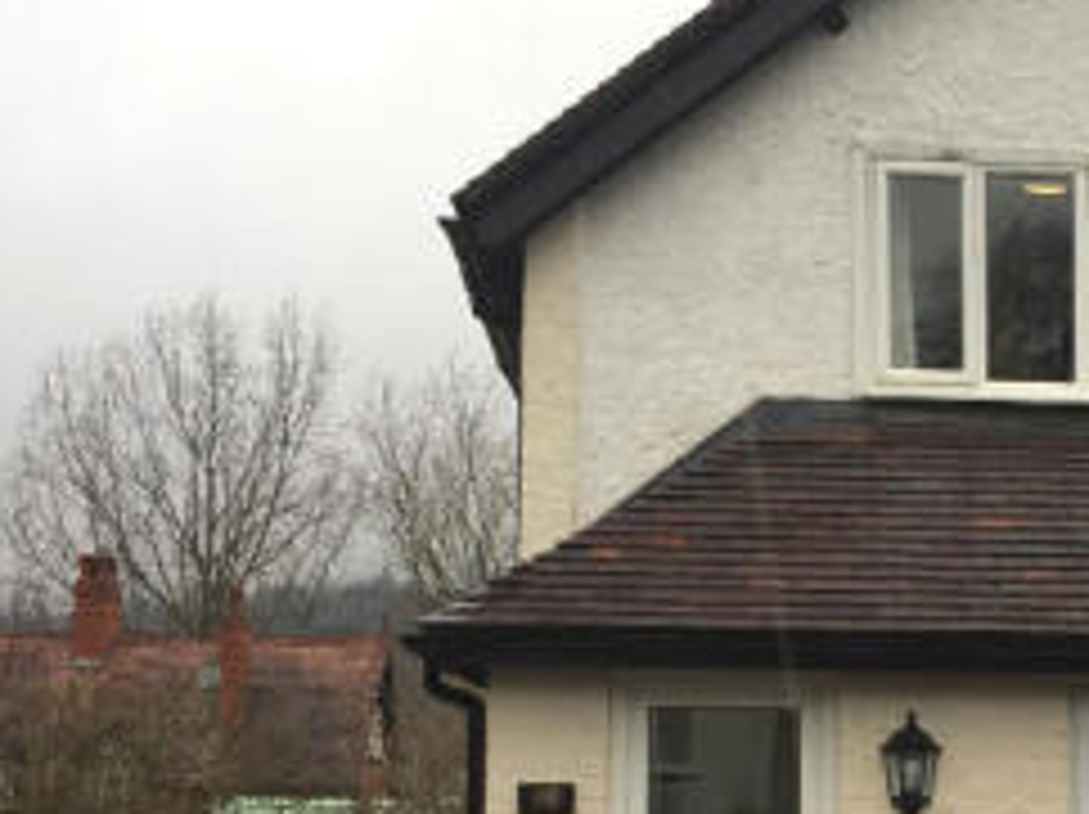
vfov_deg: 20.7
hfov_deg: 26.7
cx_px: 1010
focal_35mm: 70
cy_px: 663
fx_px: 2200
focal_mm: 4.15
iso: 32
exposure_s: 1/138
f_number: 2.2
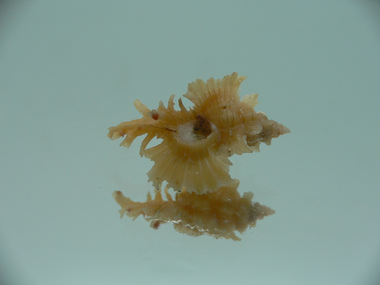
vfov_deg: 40.7
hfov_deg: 52.6
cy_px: 142
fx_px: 384
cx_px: 190
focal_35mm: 35
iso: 80
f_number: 2.8
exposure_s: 1/60
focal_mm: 4.6
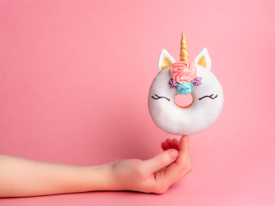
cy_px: 103
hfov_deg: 32.2
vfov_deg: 24.4
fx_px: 477
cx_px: 138
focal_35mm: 60
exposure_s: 1/160
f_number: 3.2
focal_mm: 30
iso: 100
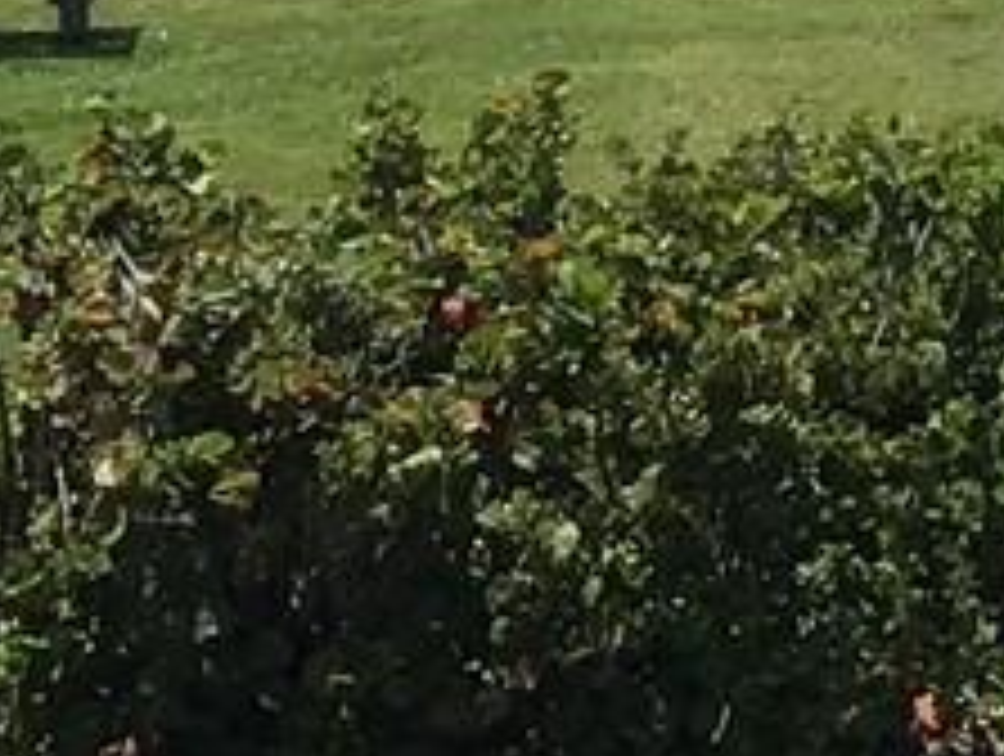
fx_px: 6449
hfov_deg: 8.6
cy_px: -1220
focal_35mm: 222
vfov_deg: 6.3
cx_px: 1715
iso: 25
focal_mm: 3.3
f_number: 2.4
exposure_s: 1/1481
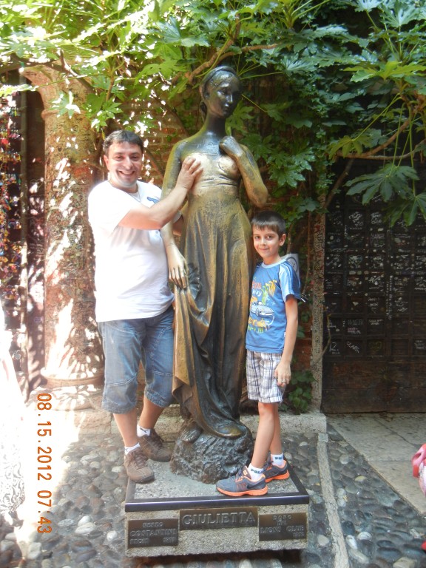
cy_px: 284
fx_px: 492
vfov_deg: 60.0
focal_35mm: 30
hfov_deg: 46.8
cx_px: 213
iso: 160
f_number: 3.5
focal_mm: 5.4
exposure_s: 1/56.2
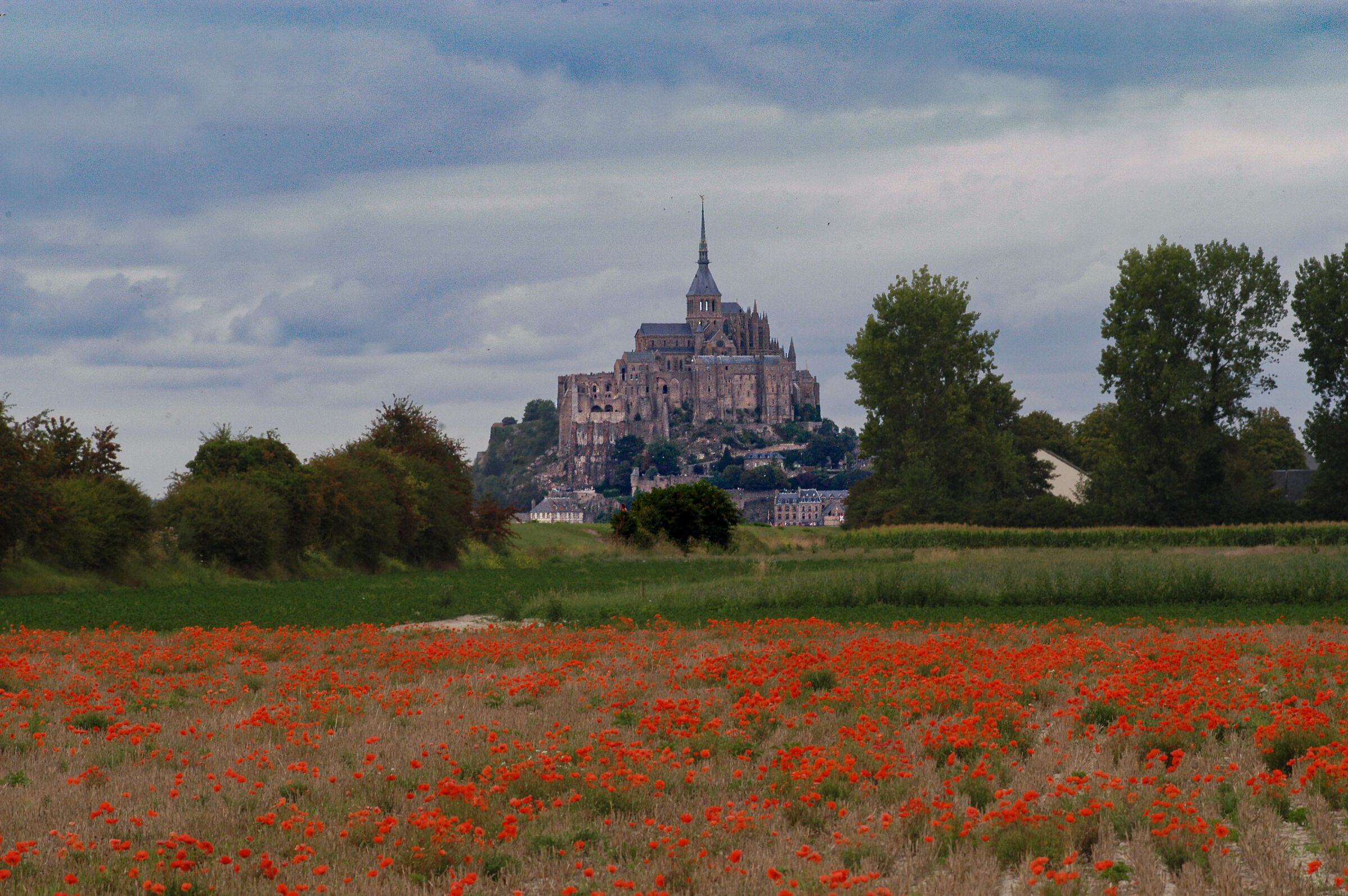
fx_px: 7576
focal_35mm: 202
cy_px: 448
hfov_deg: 10.2
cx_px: 674
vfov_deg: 6.8
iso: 400
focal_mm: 135
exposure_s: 1/350
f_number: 16
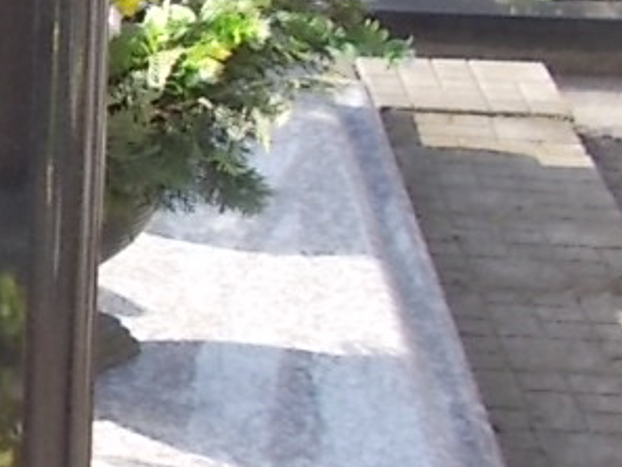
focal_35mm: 140
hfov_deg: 11.9
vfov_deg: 10.5
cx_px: -794
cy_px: 19
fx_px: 2517
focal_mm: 4.6
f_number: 3.2
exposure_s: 1/160
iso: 80
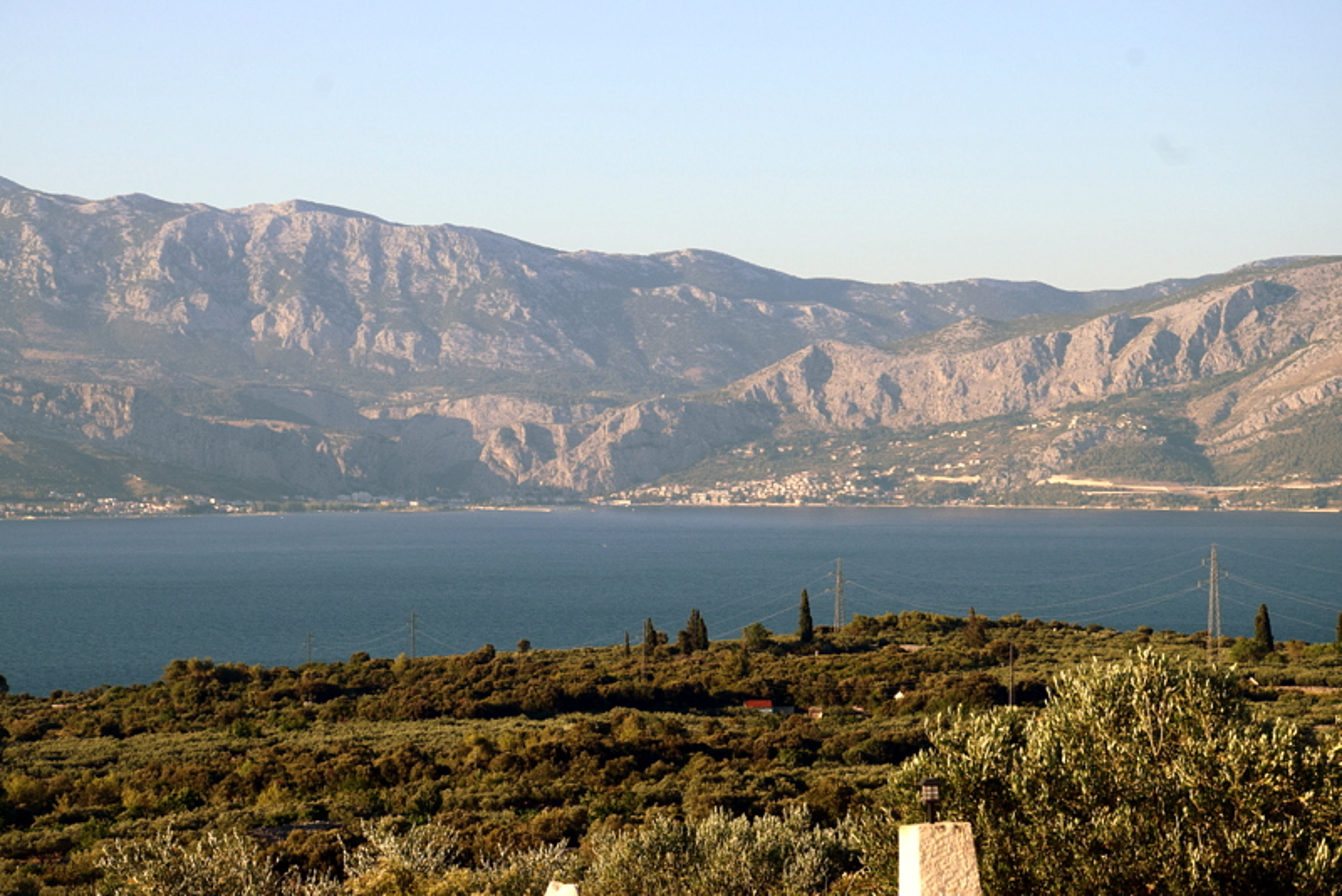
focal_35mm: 105
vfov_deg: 13.1
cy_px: 448
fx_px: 3915
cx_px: 671
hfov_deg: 19.4
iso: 400
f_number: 10
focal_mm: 70
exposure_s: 1/200
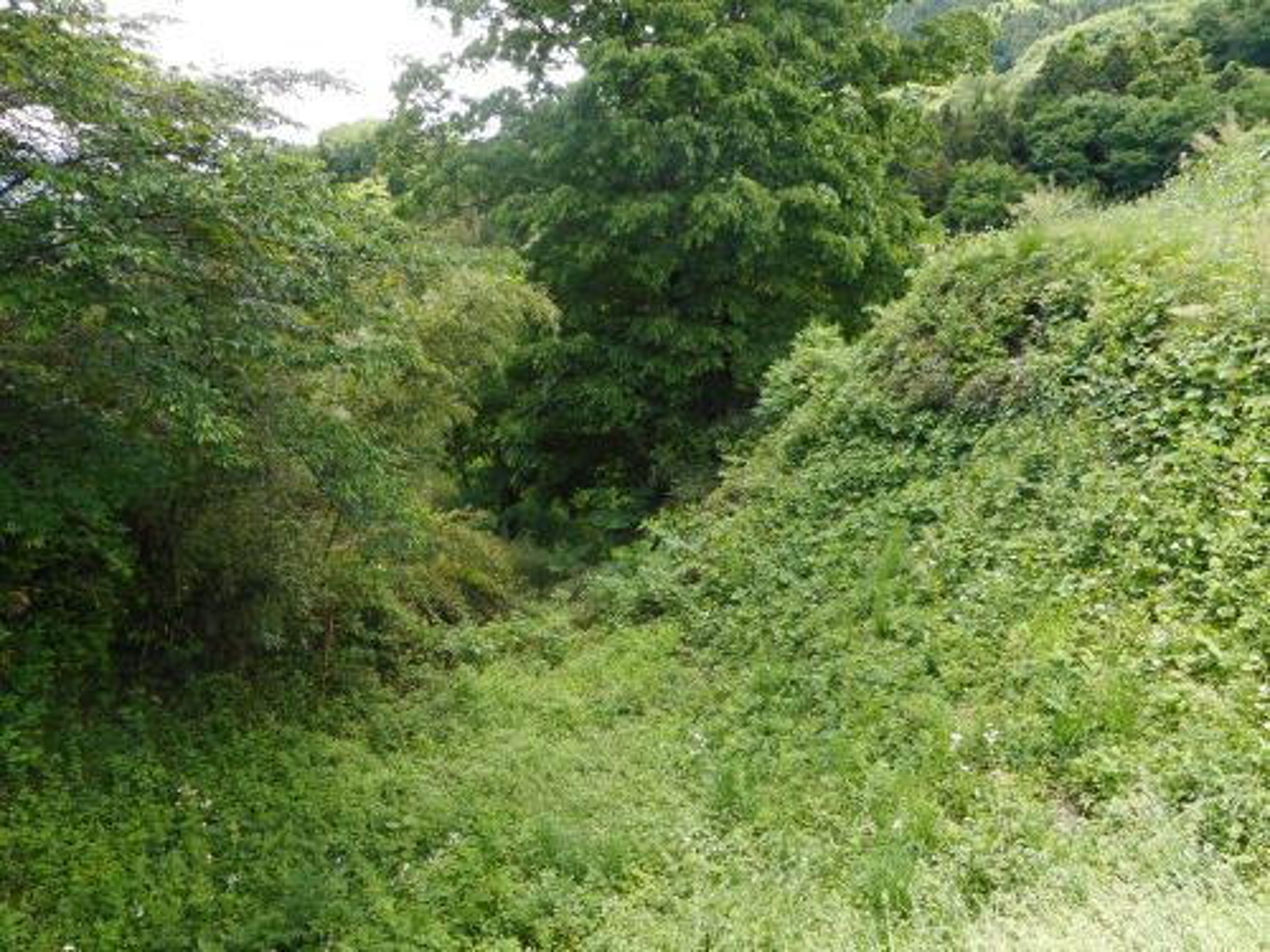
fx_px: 917
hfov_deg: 69.4
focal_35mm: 25
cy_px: 476
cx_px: 635
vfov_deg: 54.9
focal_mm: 4.5
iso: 80
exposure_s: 1/125
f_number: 3.7
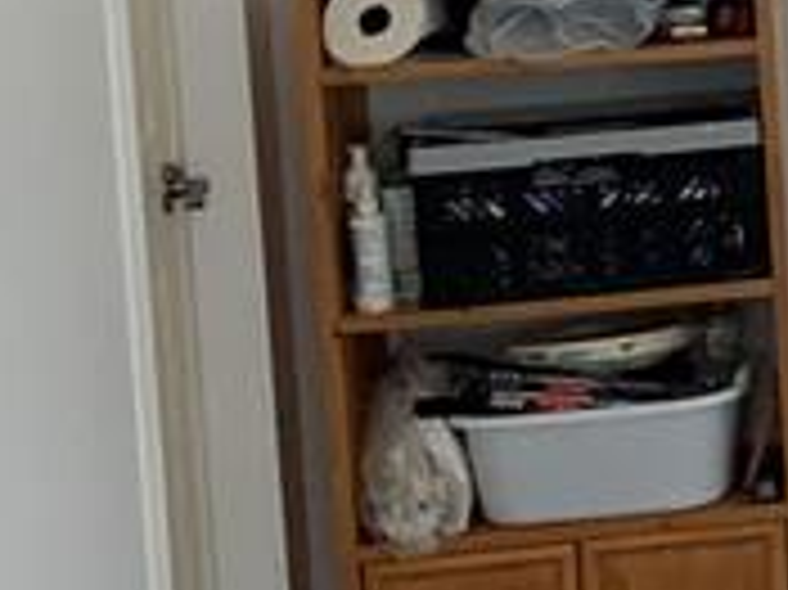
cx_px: 1932
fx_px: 3458
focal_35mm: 152
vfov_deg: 9.6
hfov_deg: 10.9
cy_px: -95
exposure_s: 1/121
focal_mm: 4.25
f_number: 1.8
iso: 80
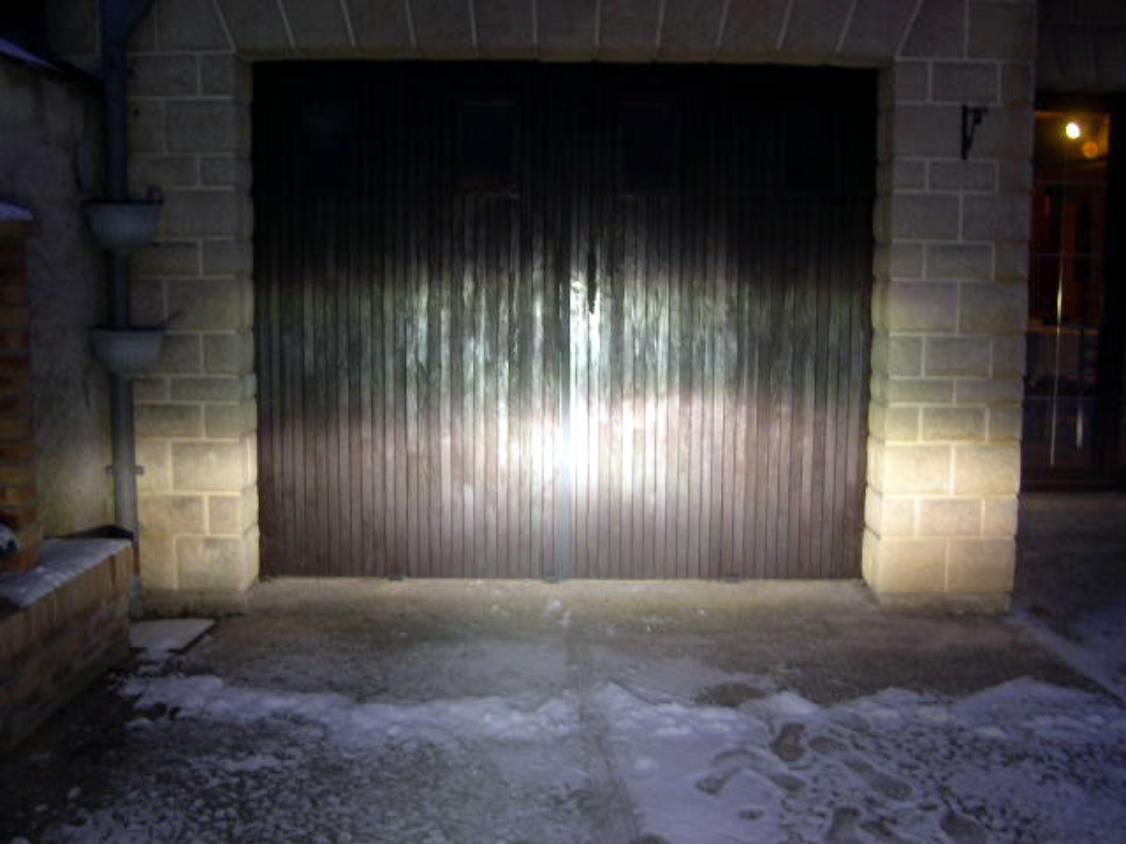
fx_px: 1236
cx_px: 563
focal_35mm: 38
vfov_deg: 37.7
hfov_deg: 49.0
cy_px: 422
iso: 100
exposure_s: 1/9.4
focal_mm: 8
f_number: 2.8
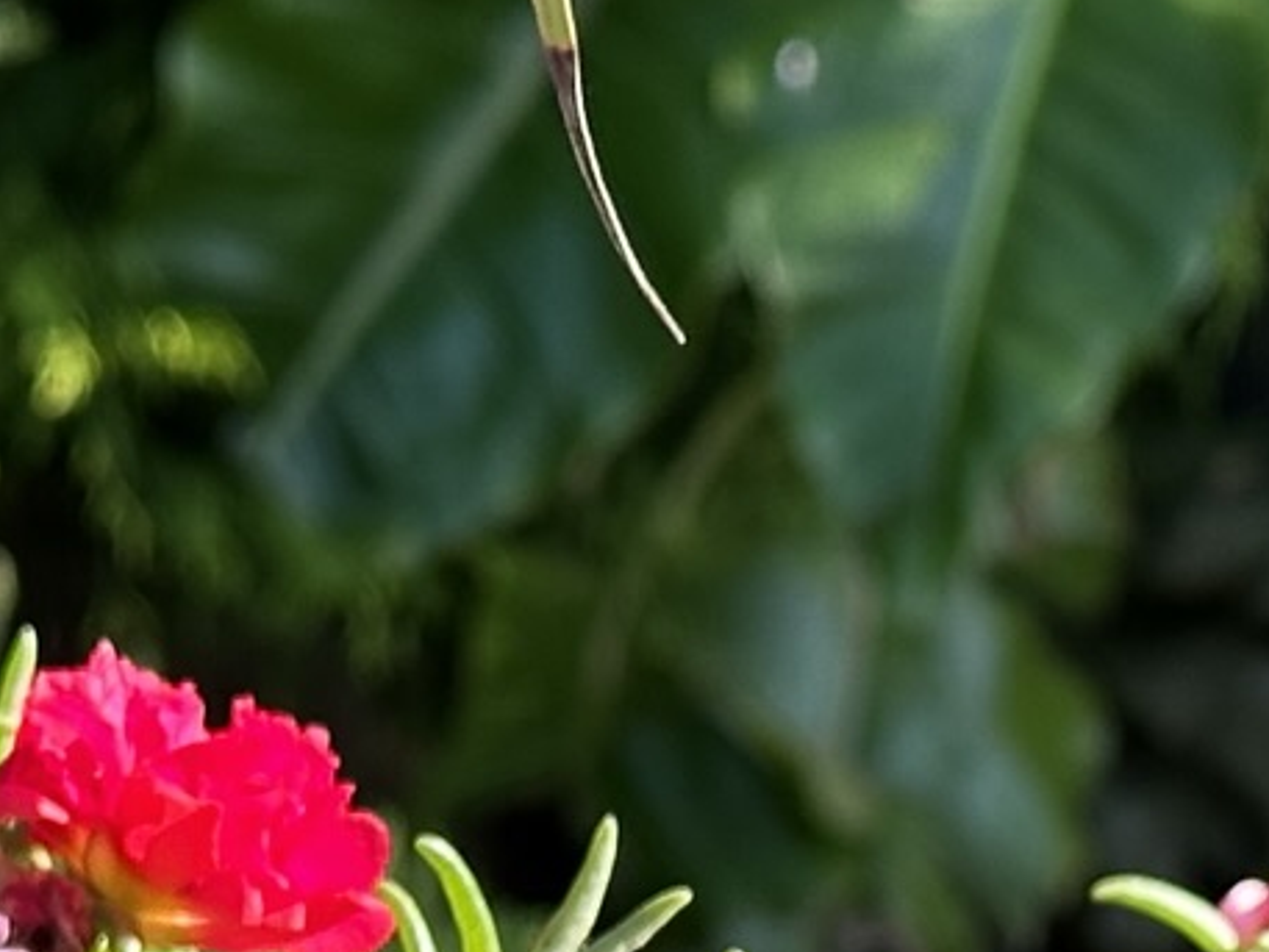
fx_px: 7884
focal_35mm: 215
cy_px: 1837
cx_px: 439
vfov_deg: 6.7
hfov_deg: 9.2
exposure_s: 1/704
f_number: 1.78
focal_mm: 6.86
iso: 64
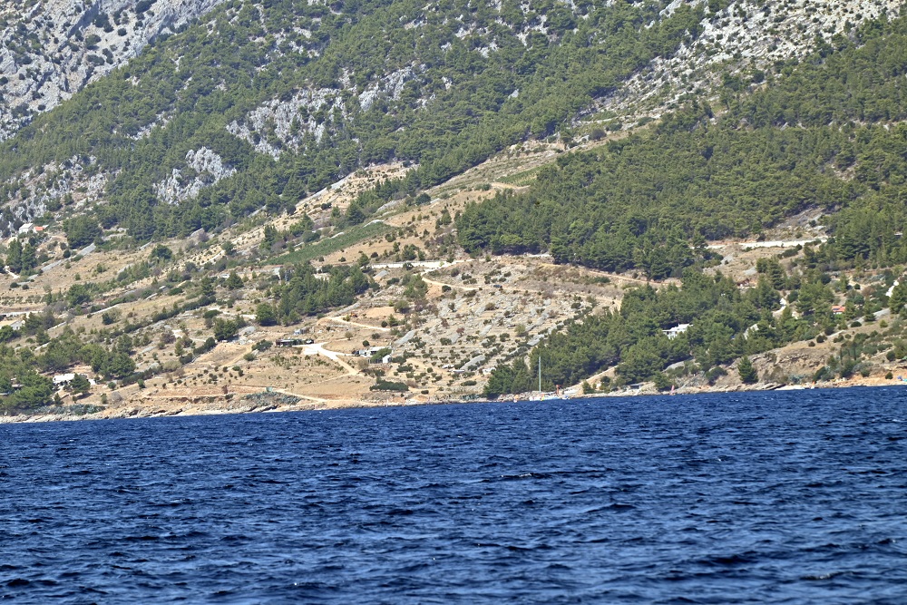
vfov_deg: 4.6
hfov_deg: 6.9
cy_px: 302
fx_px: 7559
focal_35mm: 300
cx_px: 454
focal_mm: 300
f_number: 16
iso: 360
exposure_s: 1/320
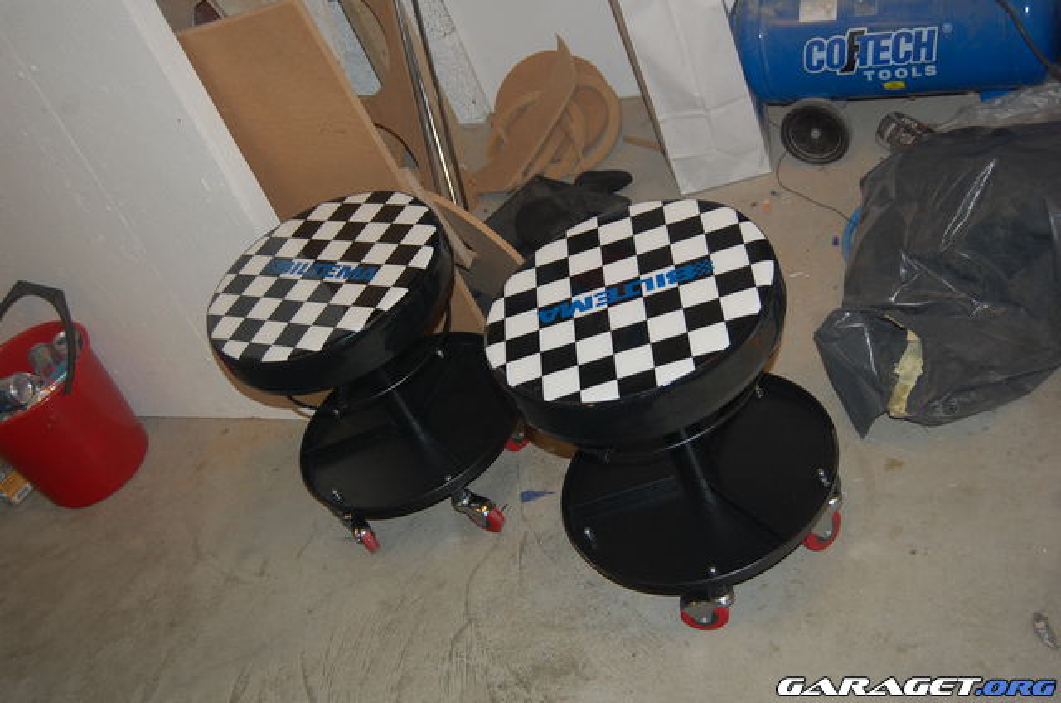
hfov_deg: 43.7
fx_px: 1324
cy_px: 352
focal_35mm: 45
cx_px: 530
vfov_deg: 29.7
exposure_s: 1/60
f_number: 4.2
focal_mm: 30
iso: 400
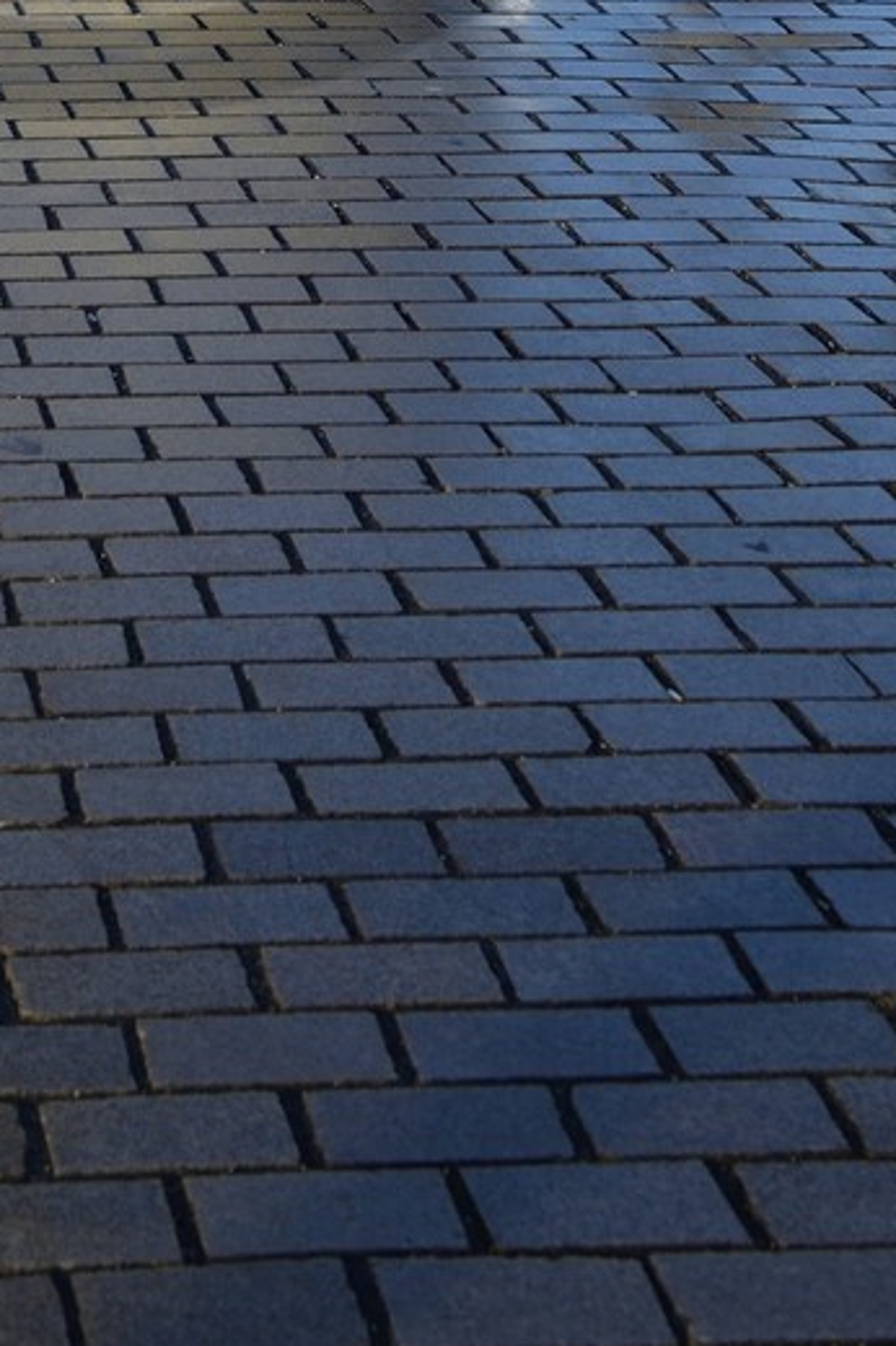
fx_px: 4373
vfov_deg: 16.0
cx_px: 78
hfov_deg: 11.6
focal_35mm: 117
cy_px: -691
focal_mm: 38
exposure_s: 1/250
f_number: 10
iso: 200
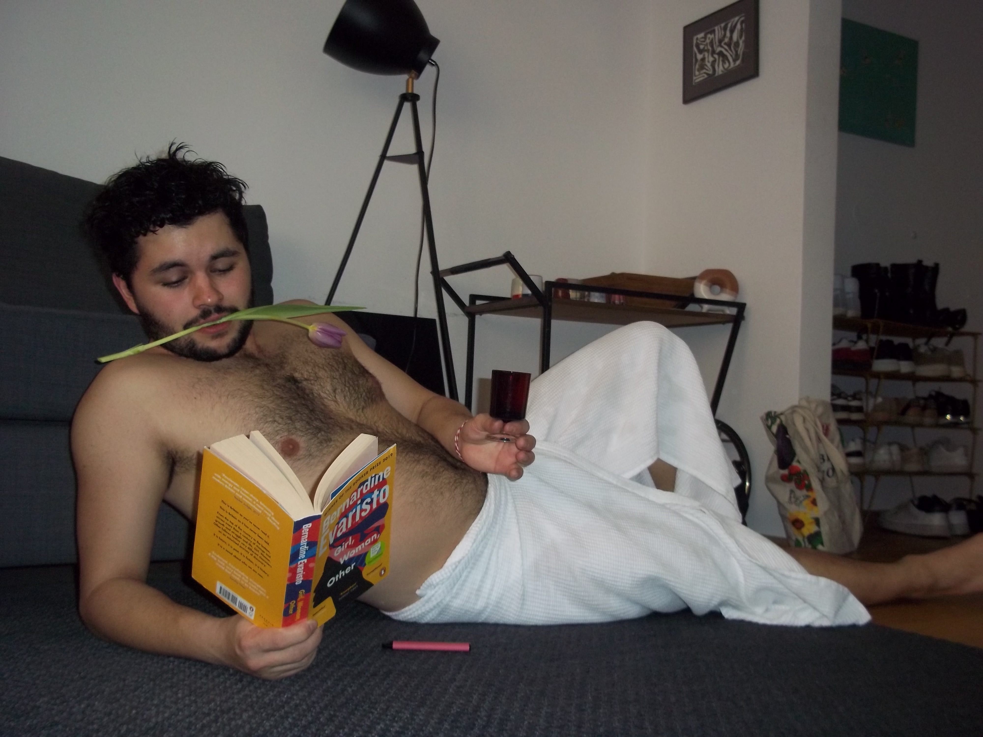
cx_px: 492
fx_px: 1022
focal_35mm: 36
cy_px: 368
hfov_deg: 51.4
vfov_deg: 39.7
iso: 160
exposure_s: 1/30
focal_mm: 6.5
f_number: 3.1
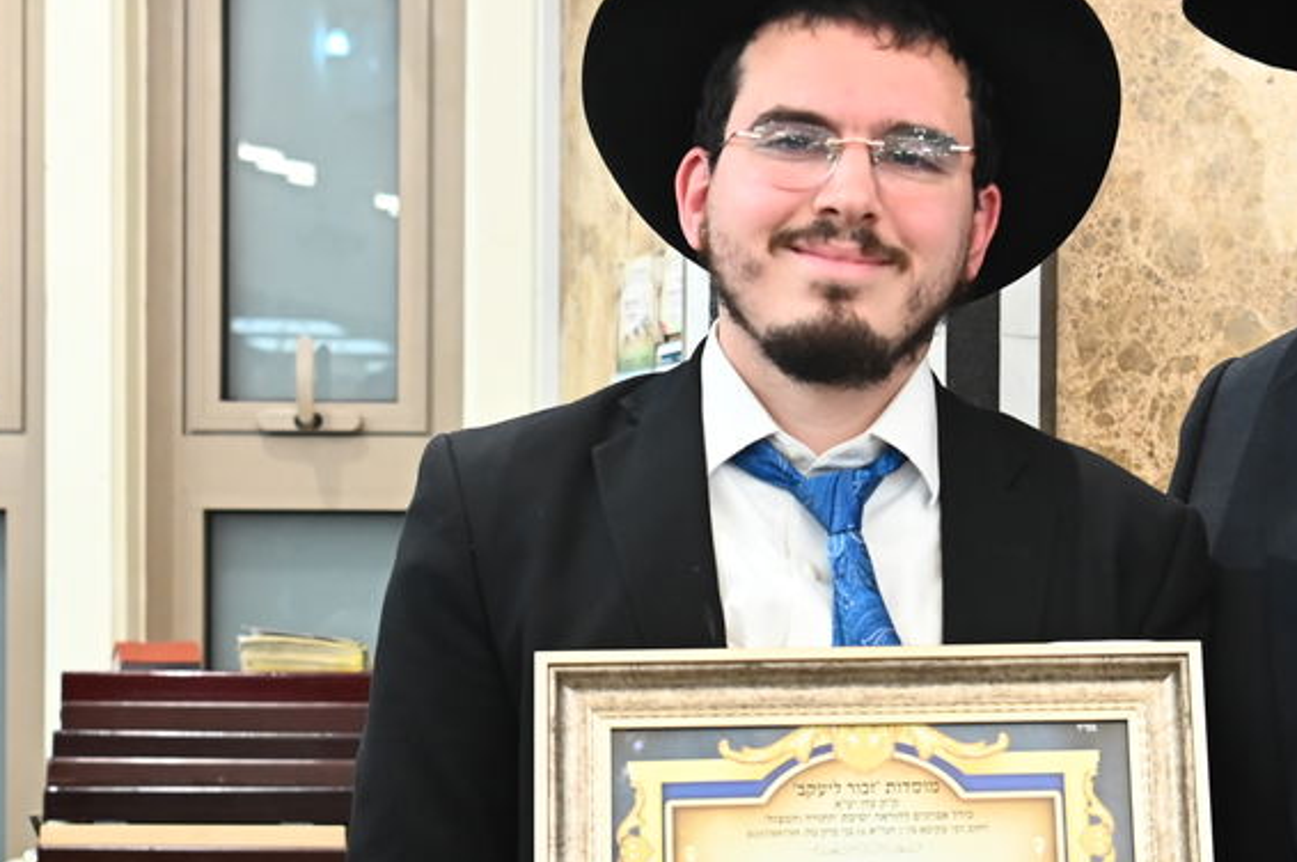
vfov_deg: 14.5
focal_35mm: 94
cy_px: 581
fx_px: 3383
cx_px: 800
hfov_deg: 21.7
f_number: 4
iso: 1600
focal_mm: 38
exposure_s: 1/160
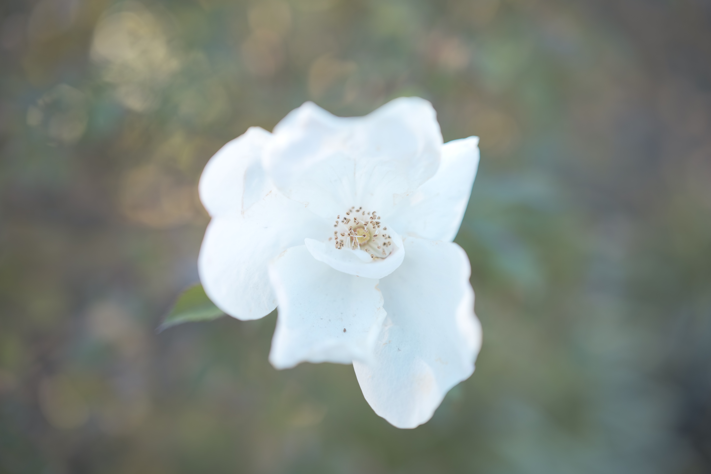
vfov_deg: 37.9
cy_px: 237
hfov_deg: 54.4
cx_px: 356
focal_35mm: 35
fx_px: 691
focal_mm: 35
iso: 100
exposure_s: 1/125
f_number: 2.2
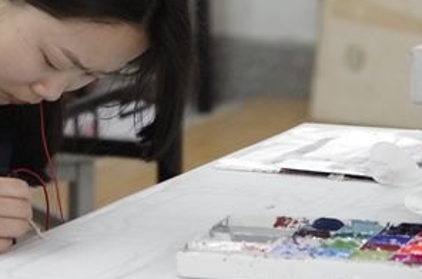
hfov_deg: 6.5
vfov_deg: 4.3
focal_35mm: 318
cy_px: 91
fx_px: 3720
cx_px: 34
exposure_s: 1/200
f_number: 6.3
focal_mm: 105
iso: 3200
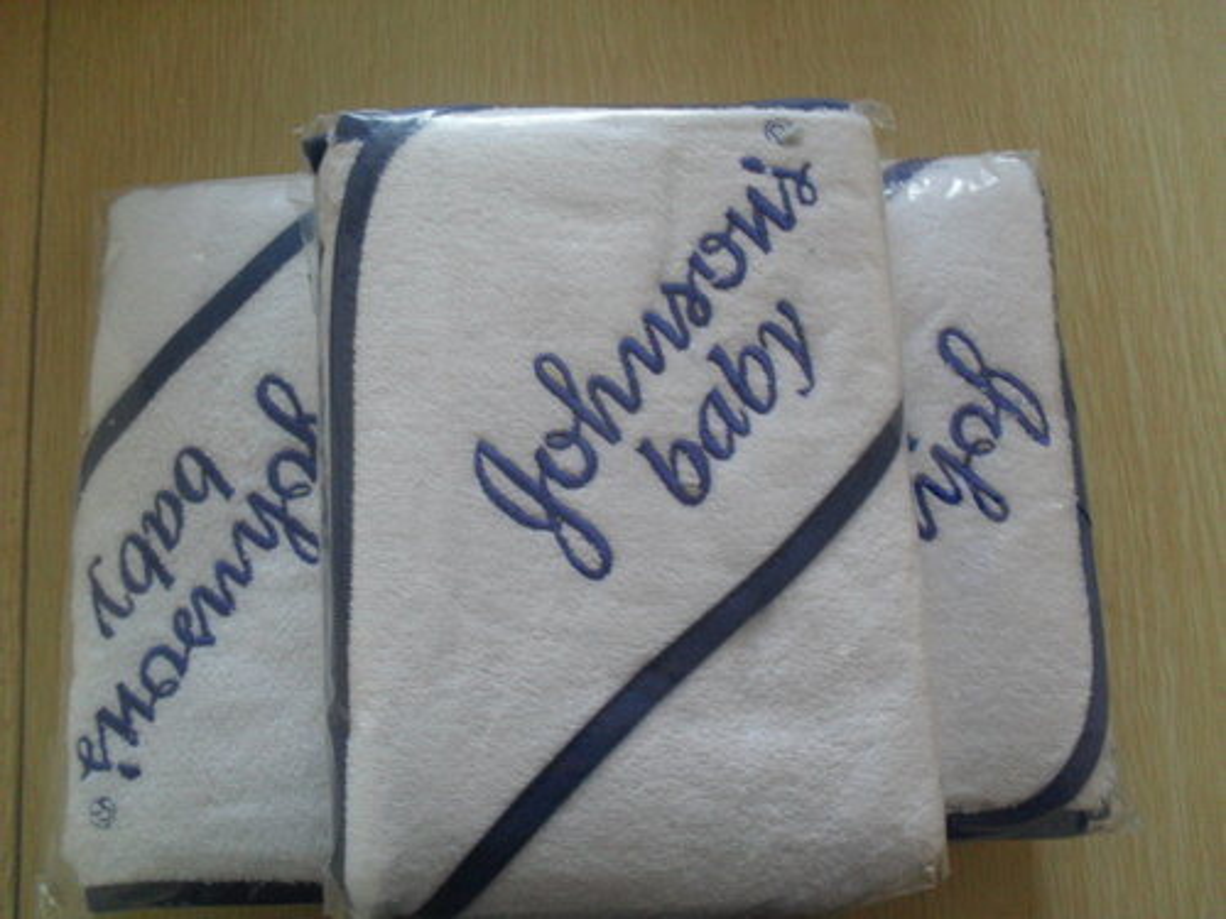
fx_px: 1240
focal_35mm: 35
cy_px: 460
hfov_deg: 52.6
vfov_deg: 40.7
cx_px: 613
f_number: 3.2
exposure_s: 1/20
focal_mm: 6.3
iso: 200
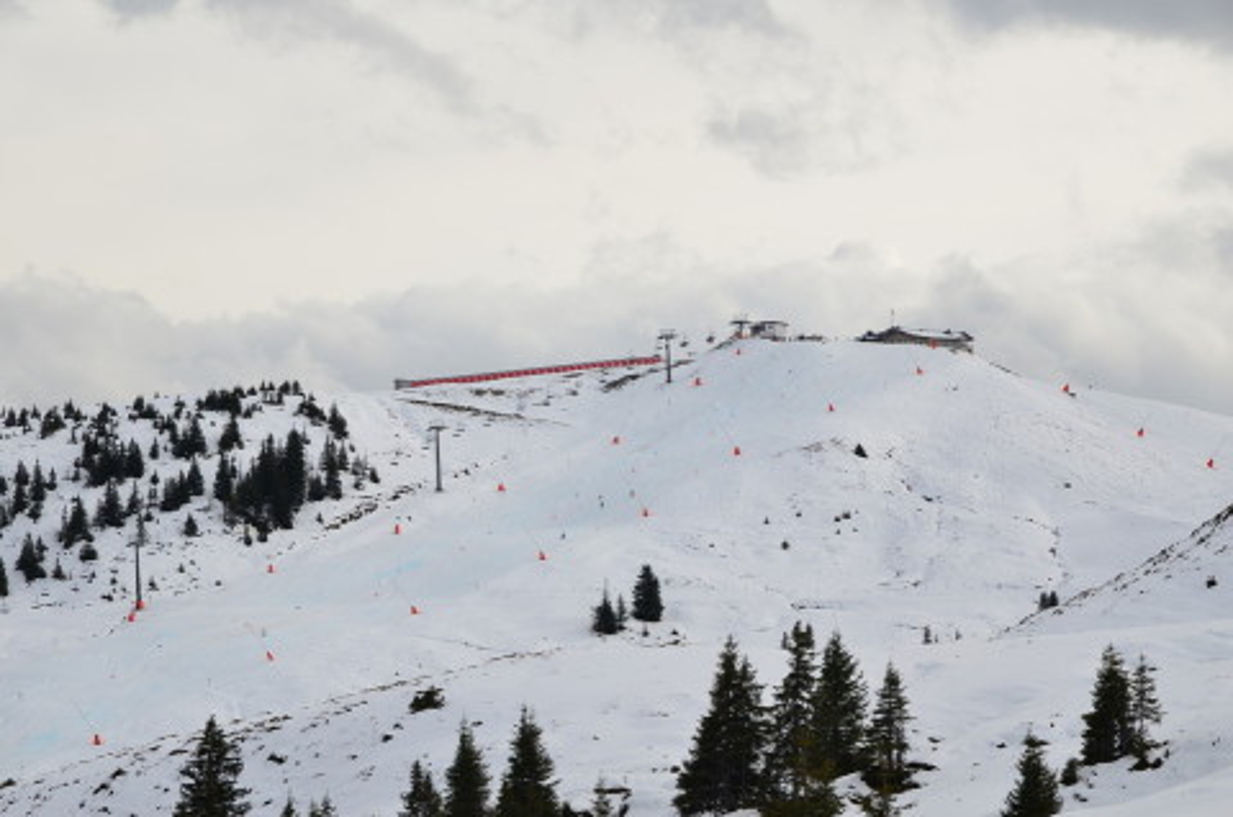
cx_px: 616
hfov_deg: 16.1
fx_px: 4358
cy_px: 408
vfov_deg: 10.7
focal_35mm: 128
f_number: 11
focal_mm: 85
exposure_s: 1/400
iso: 200
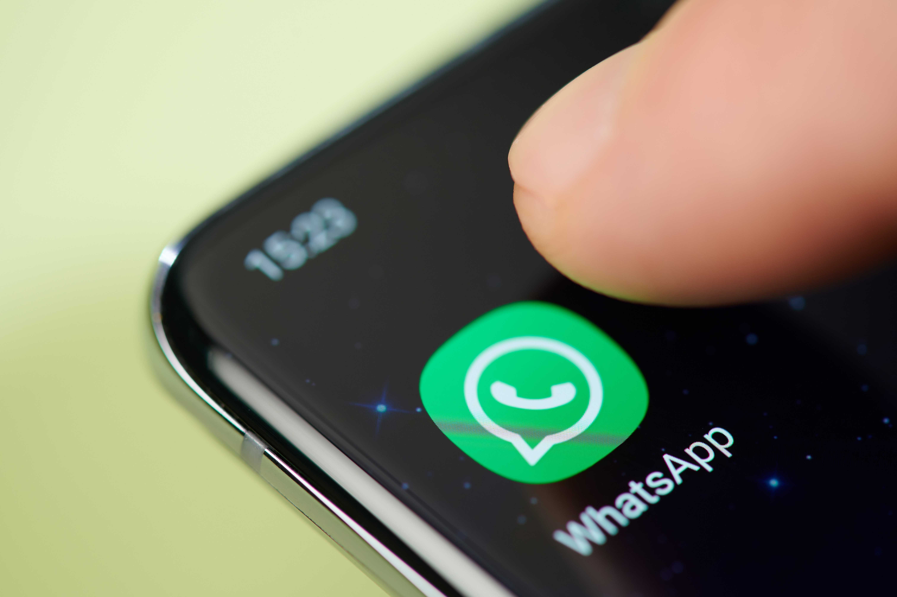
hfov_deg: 19.5
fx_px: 2614
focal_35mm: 105
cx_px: 448
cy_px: 298
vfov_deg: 13.0
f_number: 7.1
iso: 200
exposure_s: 1/30
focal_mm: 105
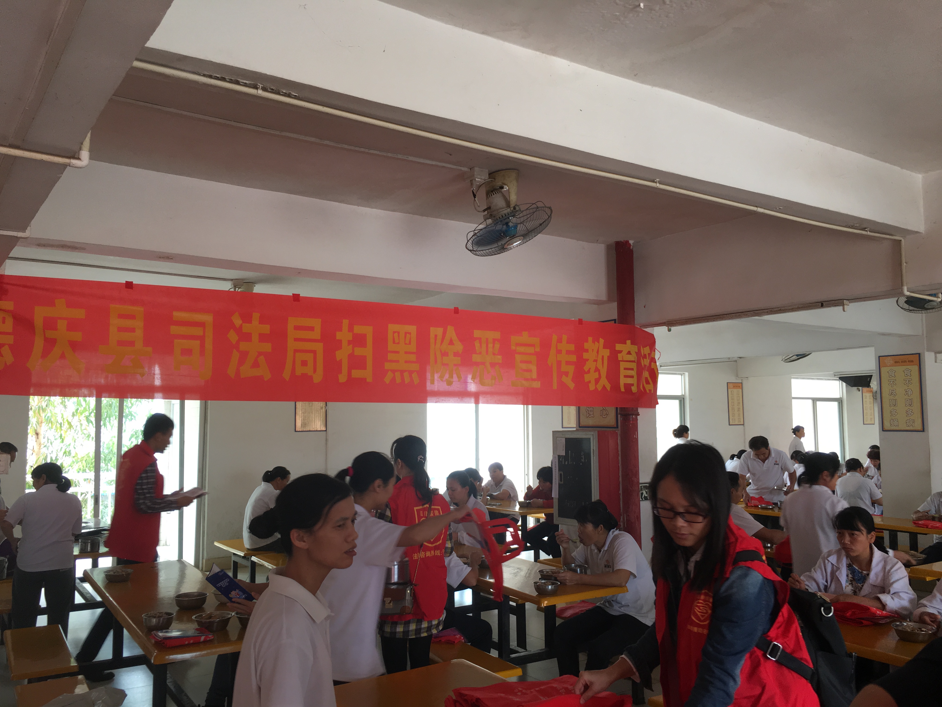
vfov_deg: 48.2
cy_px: 354
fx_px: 789
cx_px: 471
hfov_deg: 61.7
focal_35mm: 29
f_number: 2.2
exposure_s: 1/50
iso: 32
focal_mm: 4.15
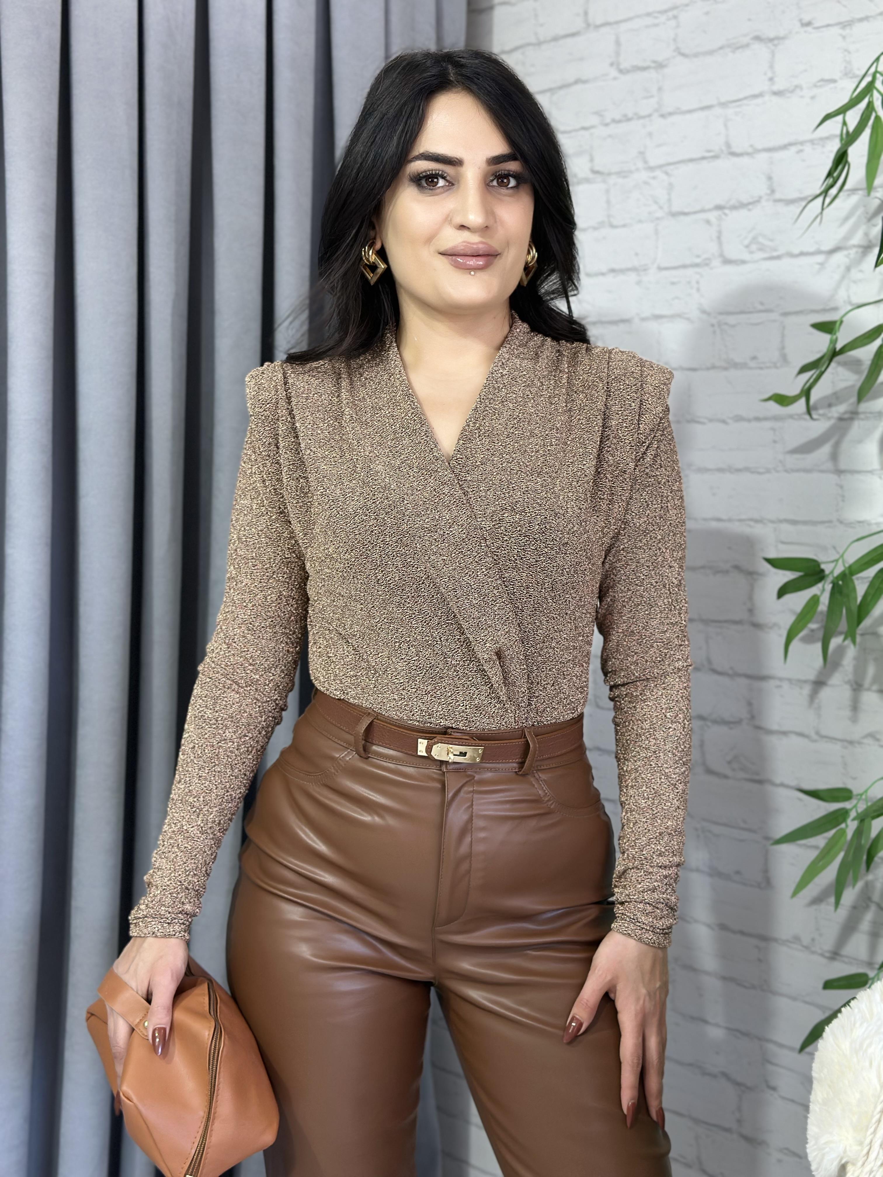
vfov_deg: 39.7
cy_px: 588
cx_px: 442
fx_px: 1633
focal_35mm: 48
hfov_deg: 30.3
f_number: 1.78
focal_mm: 6.86
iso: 100
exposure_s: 1/100
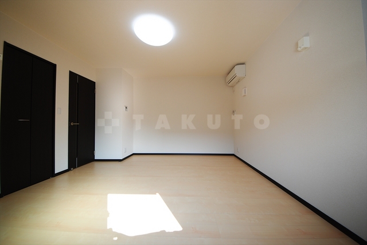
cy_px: 122
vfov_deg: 90.1
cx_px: 184
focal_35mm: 12
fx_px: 122
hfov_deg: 112.6
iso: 100
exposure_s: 1/40
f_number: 4.5
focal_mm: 8
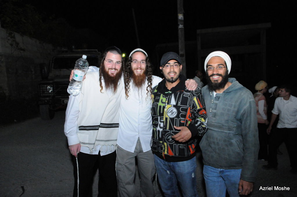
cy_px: 98
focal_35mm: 26
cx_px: 148
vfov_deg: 50.3
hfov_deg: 70.5
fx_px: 210
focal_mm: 17
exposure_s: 1/50
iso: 3200
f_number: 5
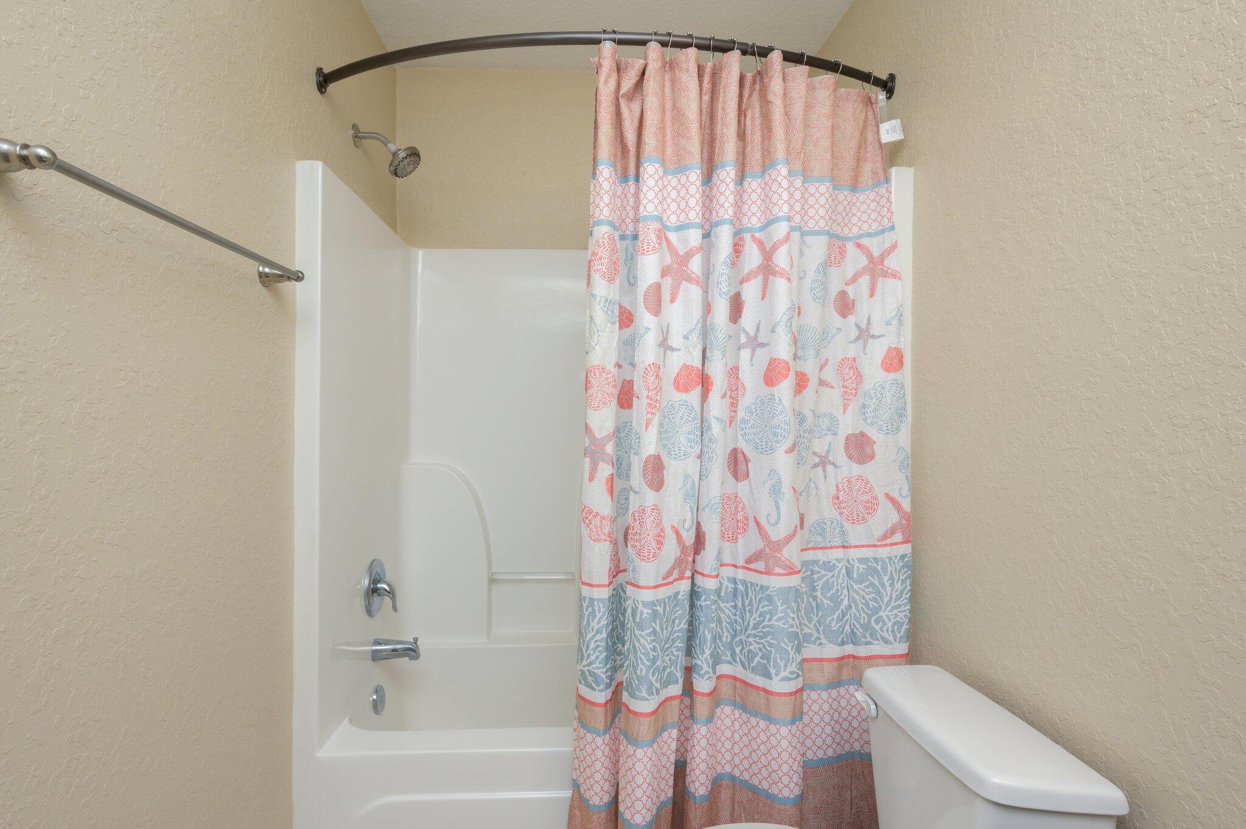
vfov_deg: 70.3
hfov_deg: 93.3
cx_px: 623
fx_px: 588
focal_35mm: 17
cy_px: 414
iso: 320
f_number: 9
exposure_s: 1/60
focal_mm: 17
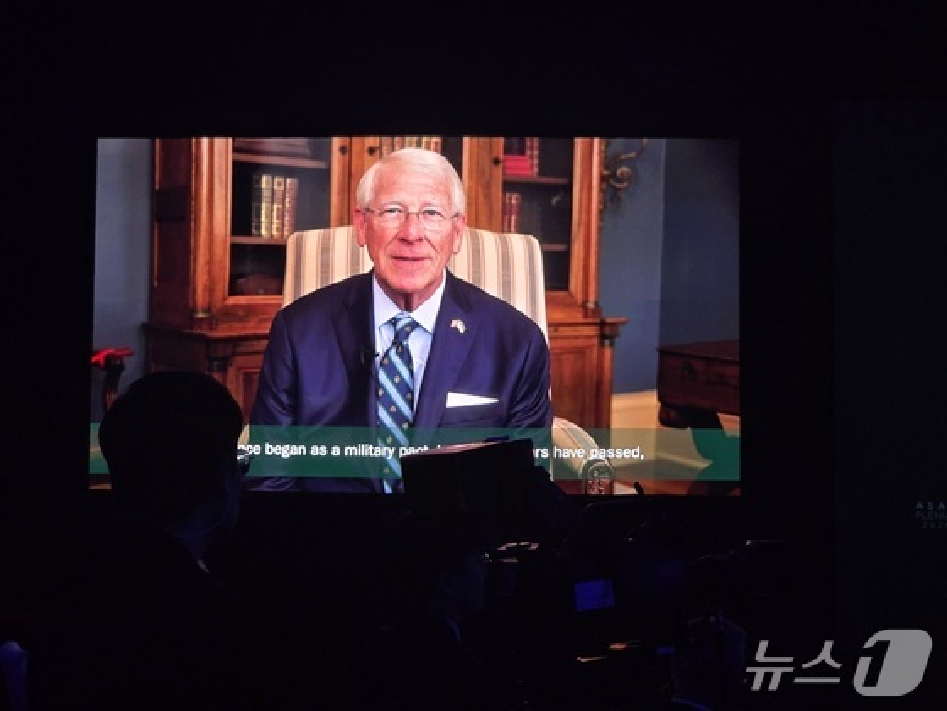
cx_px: 474
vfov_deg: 21.3
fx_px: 1888
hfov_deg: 28.2
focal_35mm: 69
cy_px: 356
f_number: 2.4
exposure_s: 1/48.1
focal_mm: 7
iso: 125
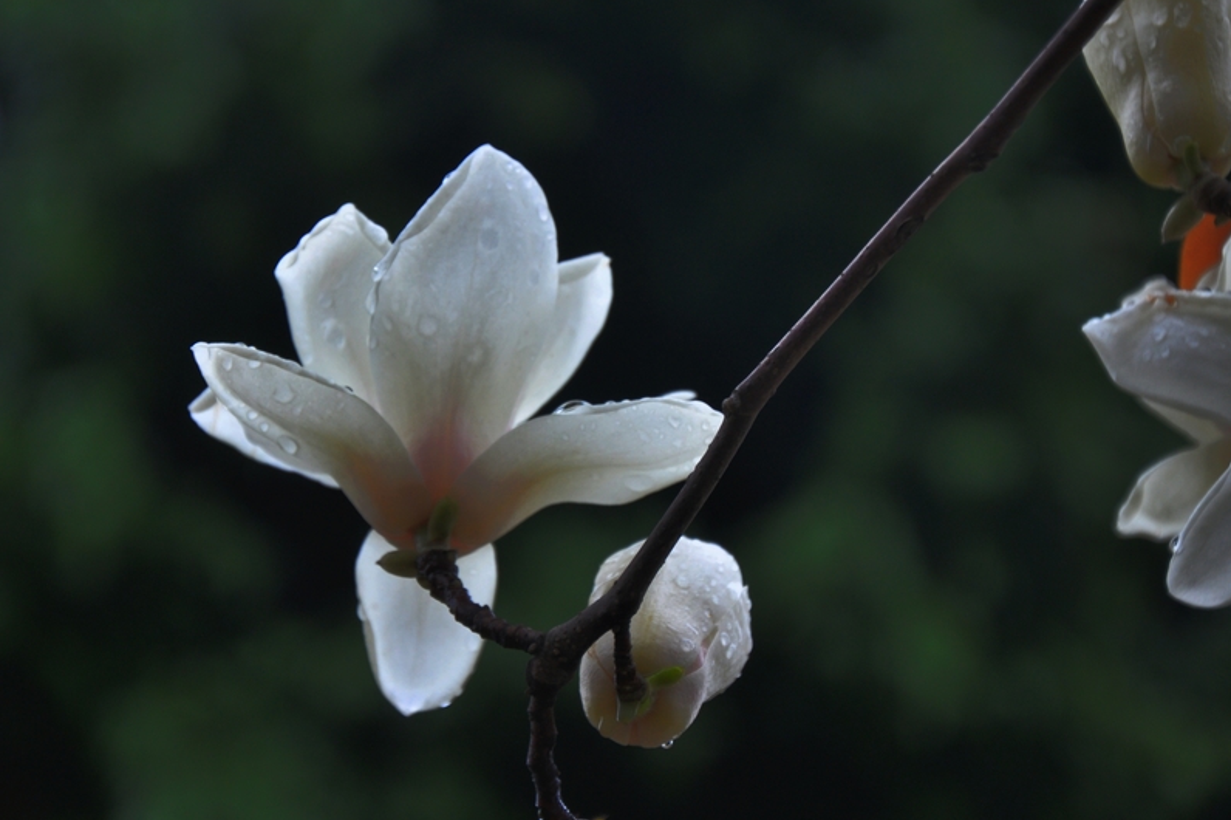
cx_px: 616
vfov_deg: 8.7
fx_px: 5417
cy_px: 412
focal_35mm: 159
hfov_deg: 13.0
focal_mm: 105
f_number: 5.6
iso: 400
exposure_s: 1/200
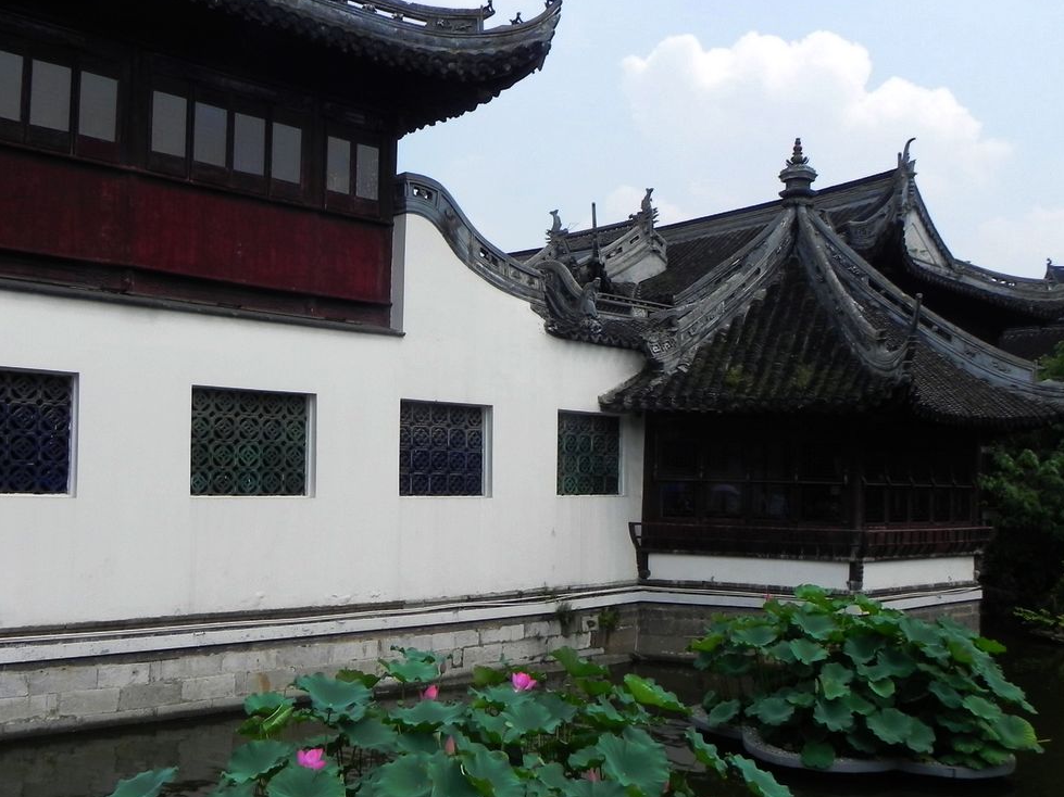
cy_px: 456
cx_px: 485
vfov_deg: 41.7
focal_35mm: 34
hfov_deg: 53.9
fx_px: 1045
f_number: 7.1
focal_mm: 4.6
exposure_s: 1/336
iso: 160
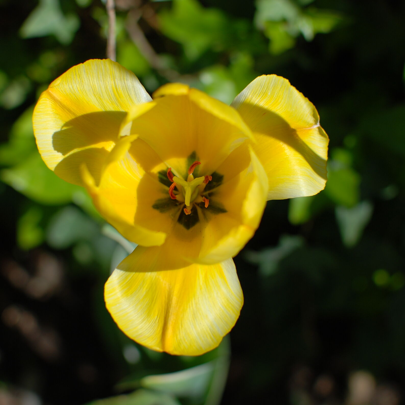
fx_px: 895
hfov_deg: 25.5
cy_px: 201
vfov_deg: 25.5
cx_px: 171
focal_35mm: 68
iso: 100
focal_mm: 35
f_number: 4
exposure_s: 1/1600
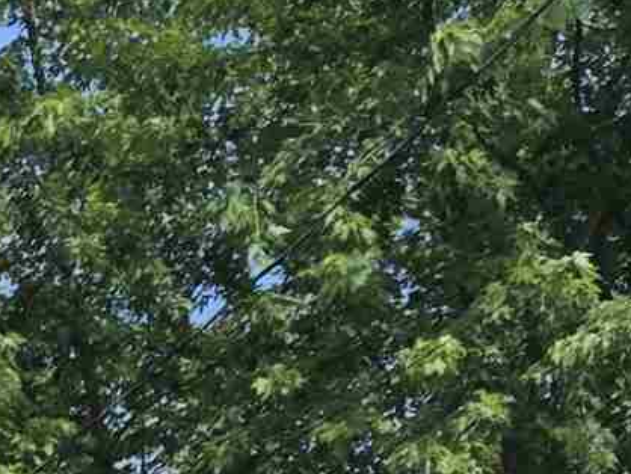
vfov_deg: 7.2
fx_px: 3082
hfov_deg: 10.0
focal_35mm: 169
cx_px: -957
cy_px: 1685
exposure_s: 1/1714
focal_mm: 5.4
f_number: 1.8
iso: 25
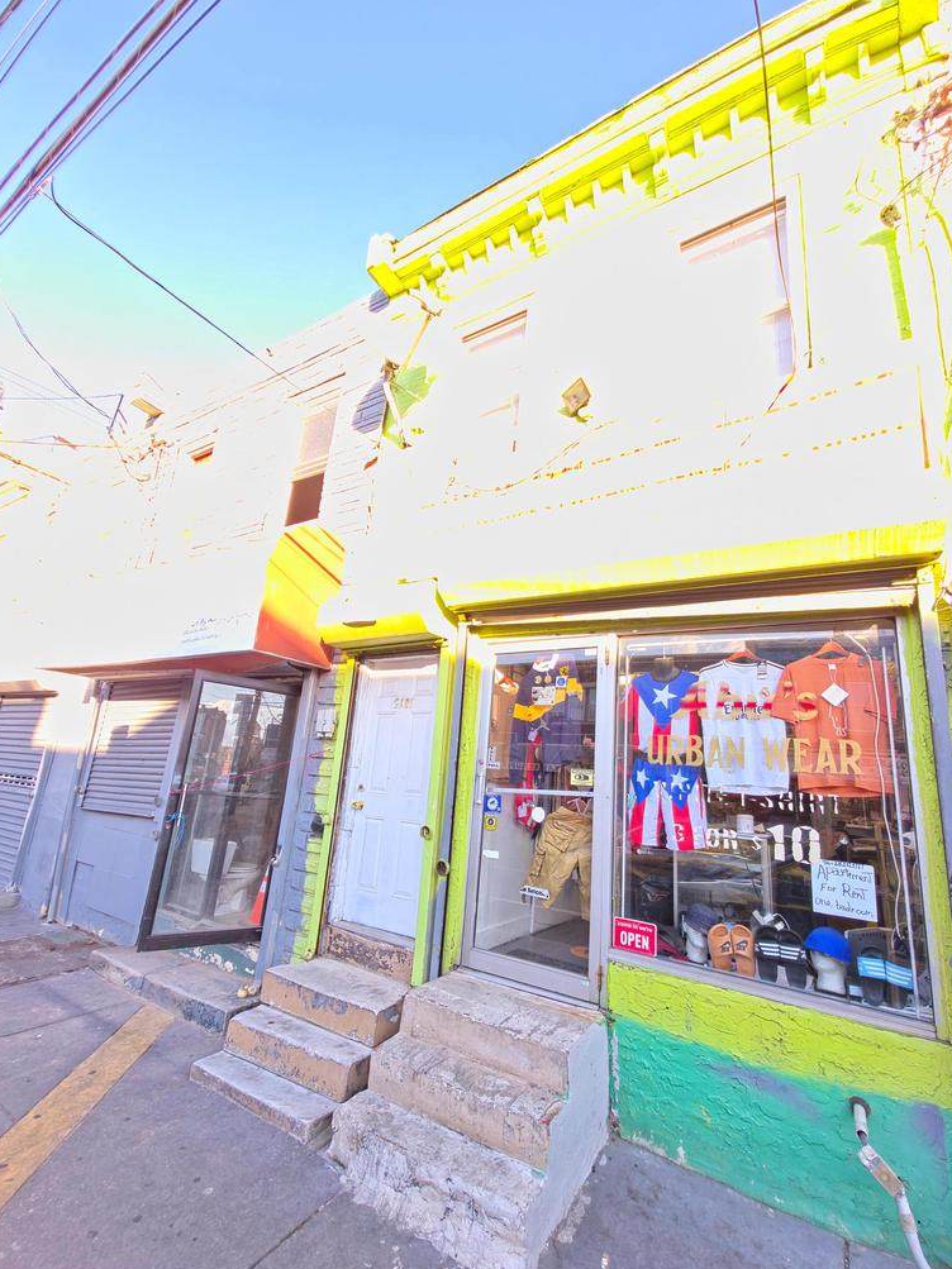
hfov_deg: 85.7
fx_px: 513
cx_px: 485
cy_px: 664
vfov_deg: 102.0
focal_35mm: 14
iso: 100
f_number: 1.9
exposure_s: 1/350
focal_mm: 2.2
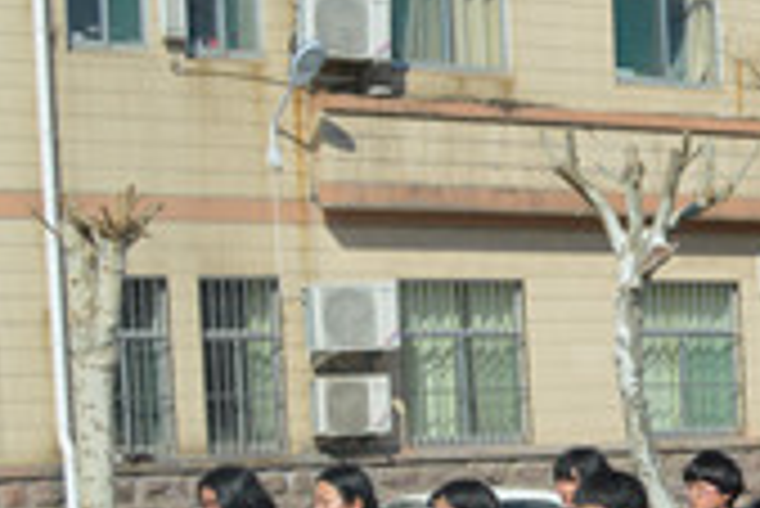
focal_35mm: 117
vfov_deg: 11.6
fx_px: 2472
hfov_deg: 15.8
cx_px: 1201
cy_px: 562
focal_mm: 22
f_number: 9
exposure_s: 1/320
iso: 100
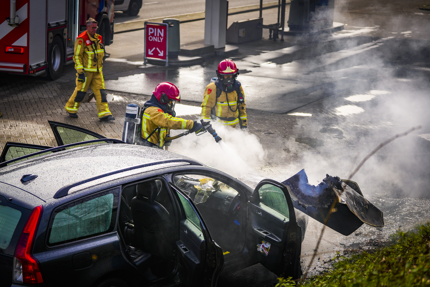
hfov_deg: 28.8
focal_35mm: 70
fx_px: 836
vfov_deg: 19.5
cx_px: 215
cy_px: 144
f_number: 2.8
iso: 100
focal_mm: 70
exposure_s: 1/1250
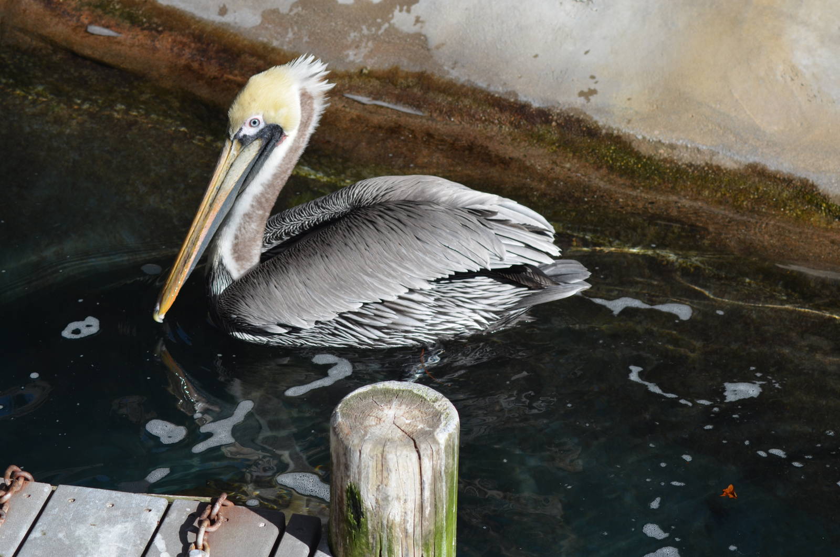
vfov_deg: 13.0
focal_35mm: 105
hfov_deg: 19.5
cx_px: 420
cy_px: 278
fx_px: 2445
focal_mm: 70
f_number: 6.3
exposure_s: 1/640
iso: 200
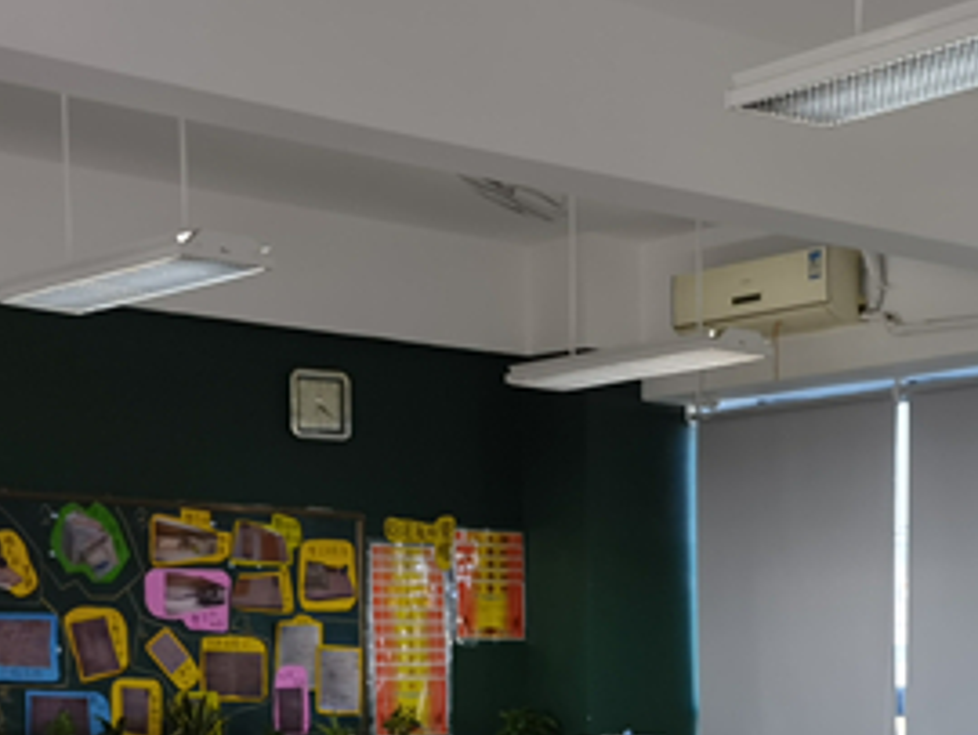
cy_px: 865
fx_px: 2262
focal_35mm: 80
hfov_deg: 24.1
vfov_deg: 17.6
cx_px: 768
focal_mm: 6.67
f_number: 1.9
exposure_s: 1/115
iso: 50
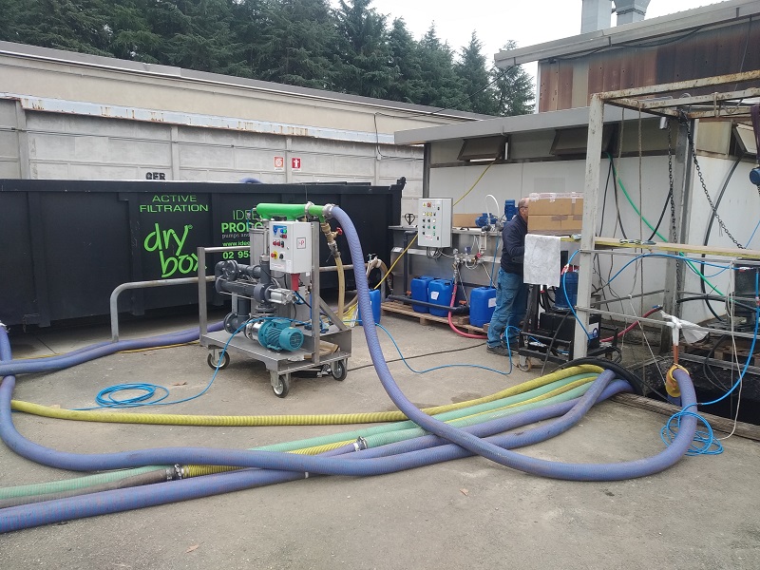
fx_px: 571
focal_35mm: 26
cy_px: 285
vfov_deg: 53.1
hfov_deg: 67.3
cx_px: 380
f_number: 2.2
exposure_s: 1/100
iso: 100
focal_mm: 3.82
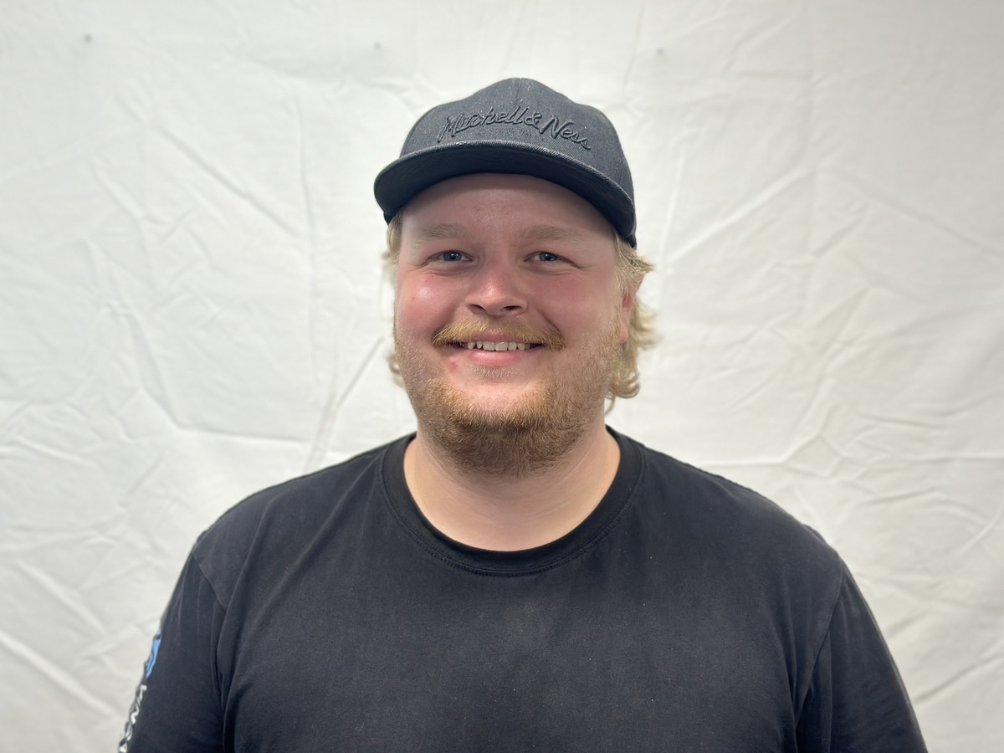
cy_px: 376
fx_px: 1392
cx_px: 502
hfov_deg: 39.7
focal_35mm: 48
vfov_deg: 30.3
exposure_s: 1/100
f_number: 1.78
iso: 80
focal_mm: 6.86
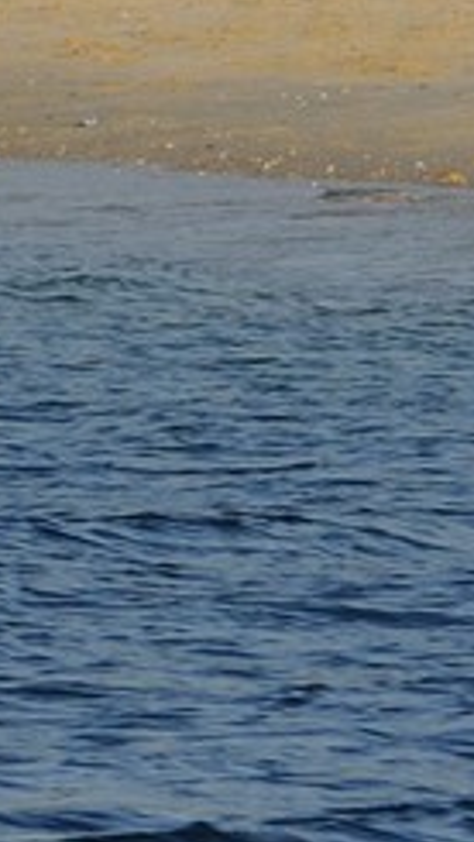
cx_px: -2078
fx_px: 17678
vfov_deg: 2.7
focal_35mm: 792
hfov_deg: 1.5
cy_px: -718
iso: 400
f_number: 5.6
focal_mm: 116
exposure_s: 1/500
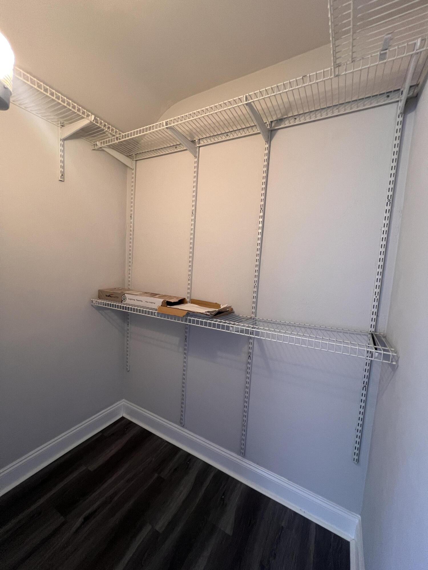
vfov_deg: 106.2
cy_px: 285
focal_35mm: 13
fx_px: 214
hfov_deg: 89.9
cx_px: 214
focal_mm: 1.57
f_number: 1.8
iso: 200
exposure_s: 1/60
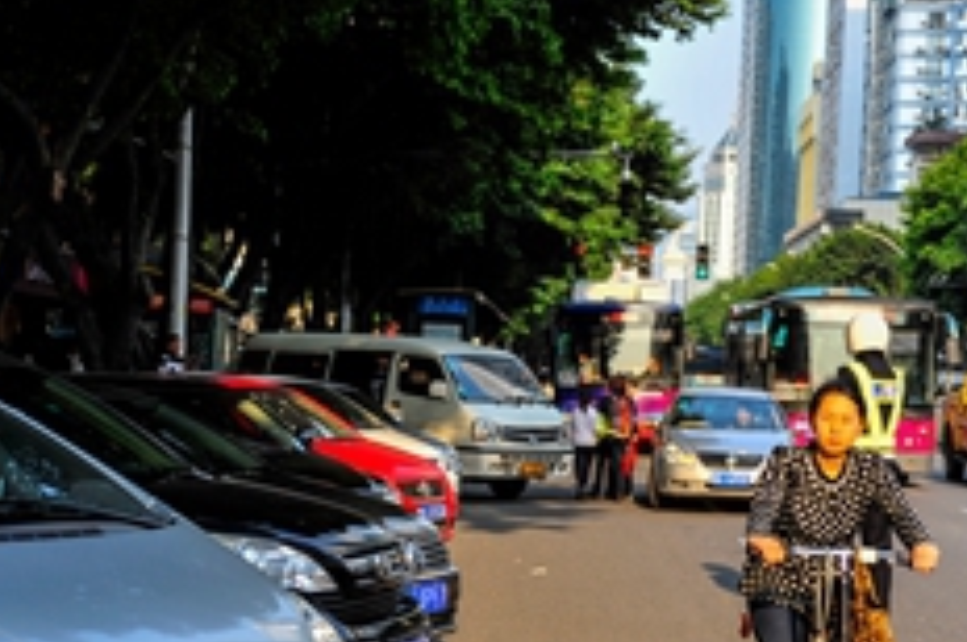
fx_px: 2200
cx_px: 354
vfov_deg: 16.6
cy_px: 431
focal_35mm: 82
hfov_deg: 24.7
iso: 200
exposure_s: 1/800
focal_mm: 38
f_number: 3.2
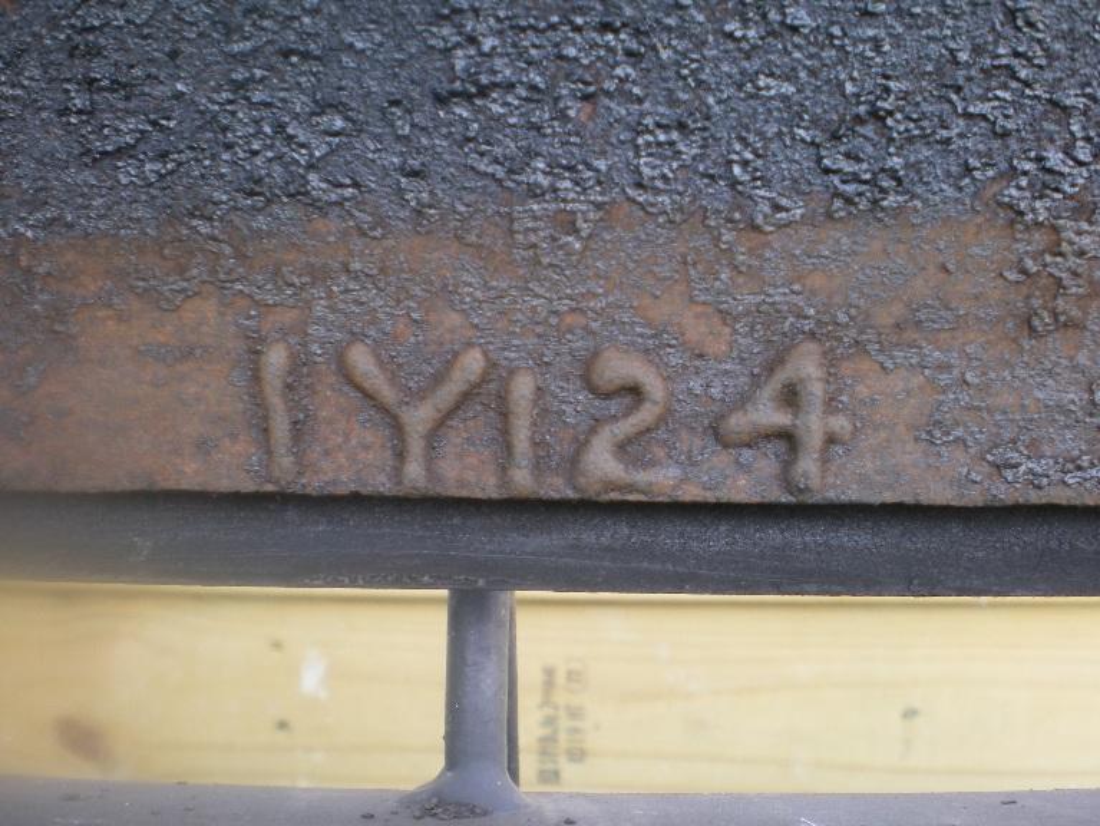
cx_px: 550
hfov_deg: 49.0
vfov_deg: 37.8
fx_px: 1208
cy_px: 413
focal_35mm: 38
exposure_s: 1/30
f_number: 3.1
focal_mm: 6.3
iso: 80
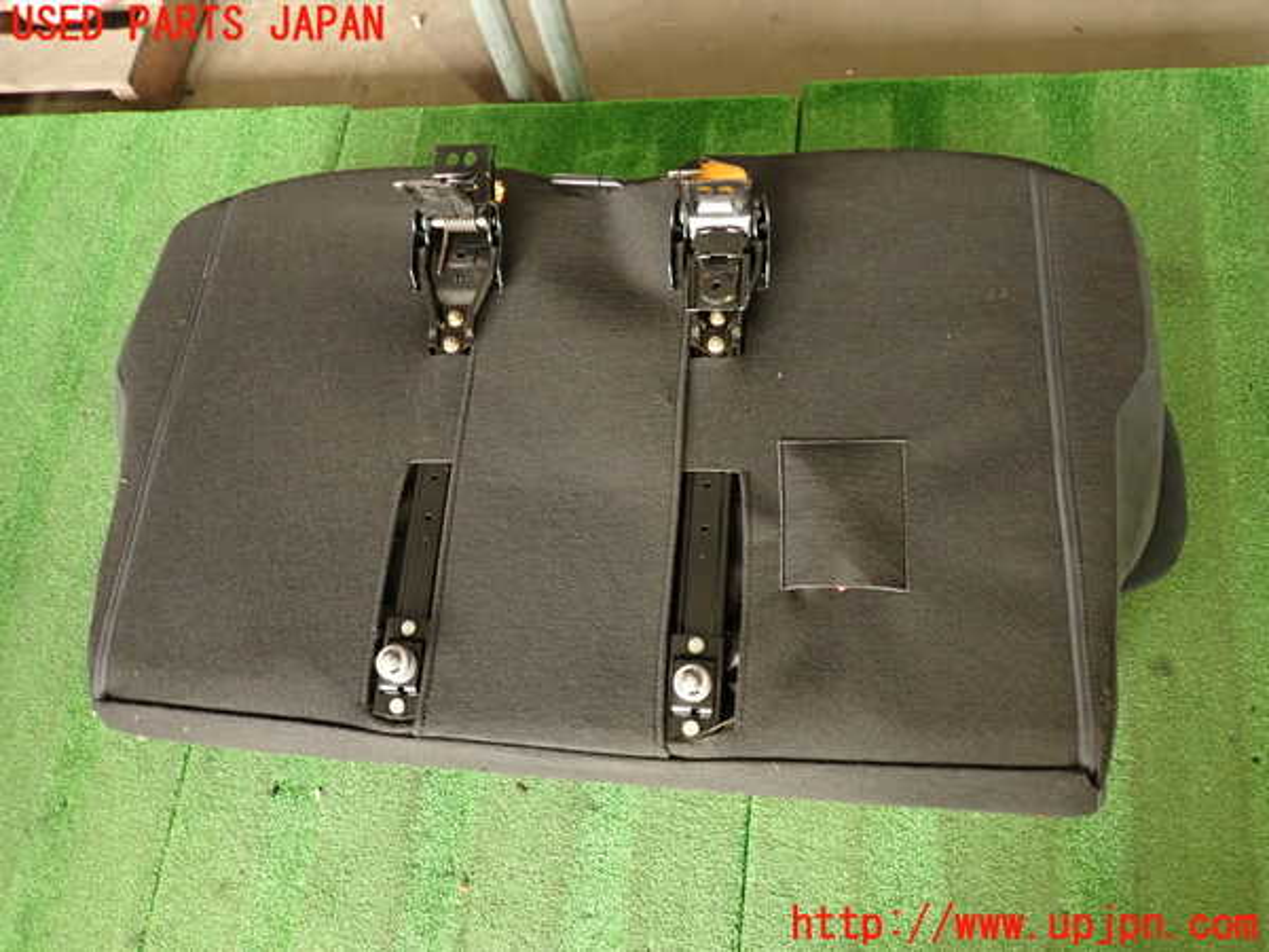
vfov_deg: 54.9
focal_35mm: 25
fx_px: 916
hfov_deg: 69.4
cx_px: 634
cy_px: 476
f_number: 2
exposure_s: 1/30
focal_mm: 4.5
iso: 320
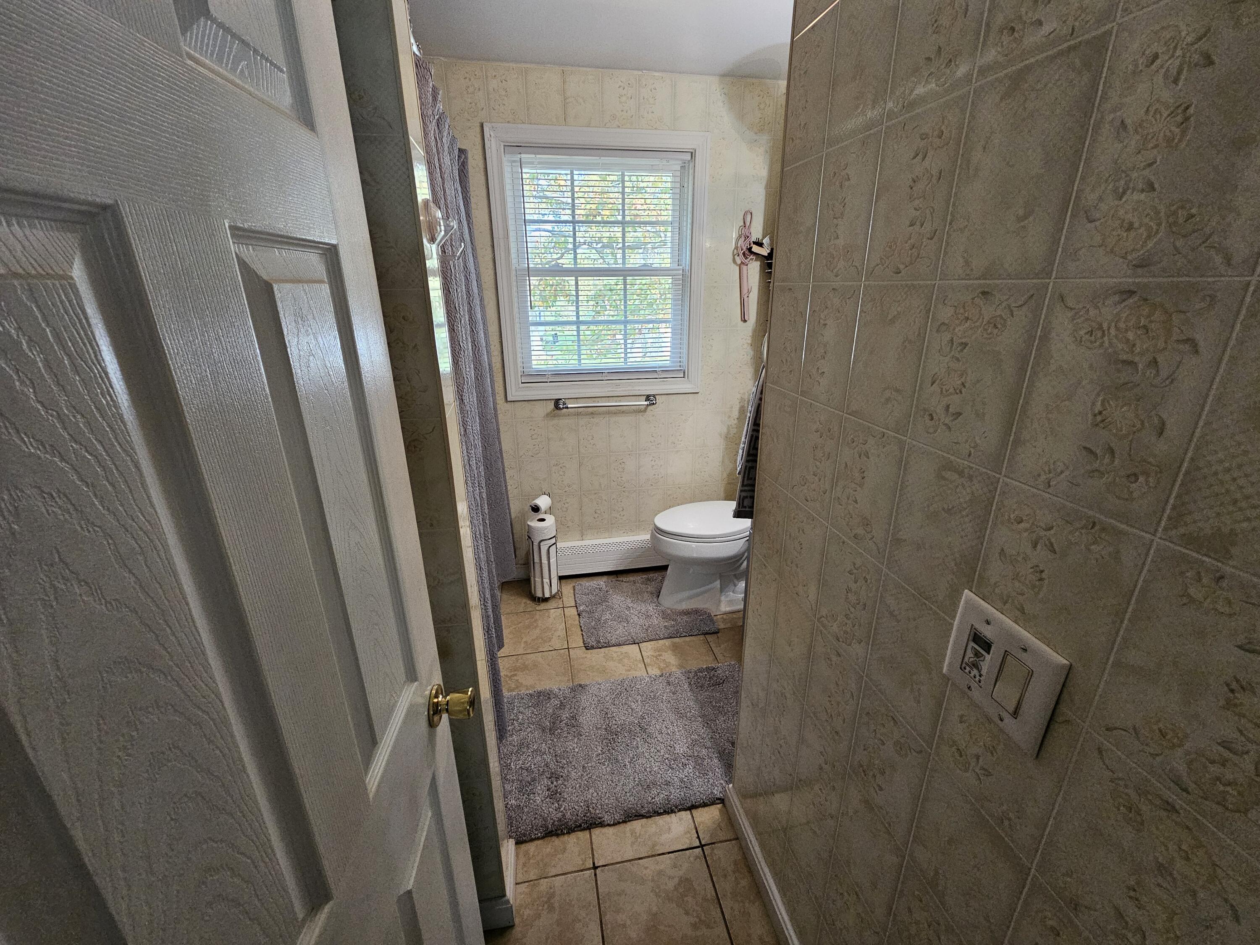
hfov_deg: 106.2
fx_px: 473
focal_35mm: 13
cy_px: 472
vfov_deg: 89.9
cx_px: 630
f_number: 2.2
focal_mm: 2.2
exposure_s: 1/60
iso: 250
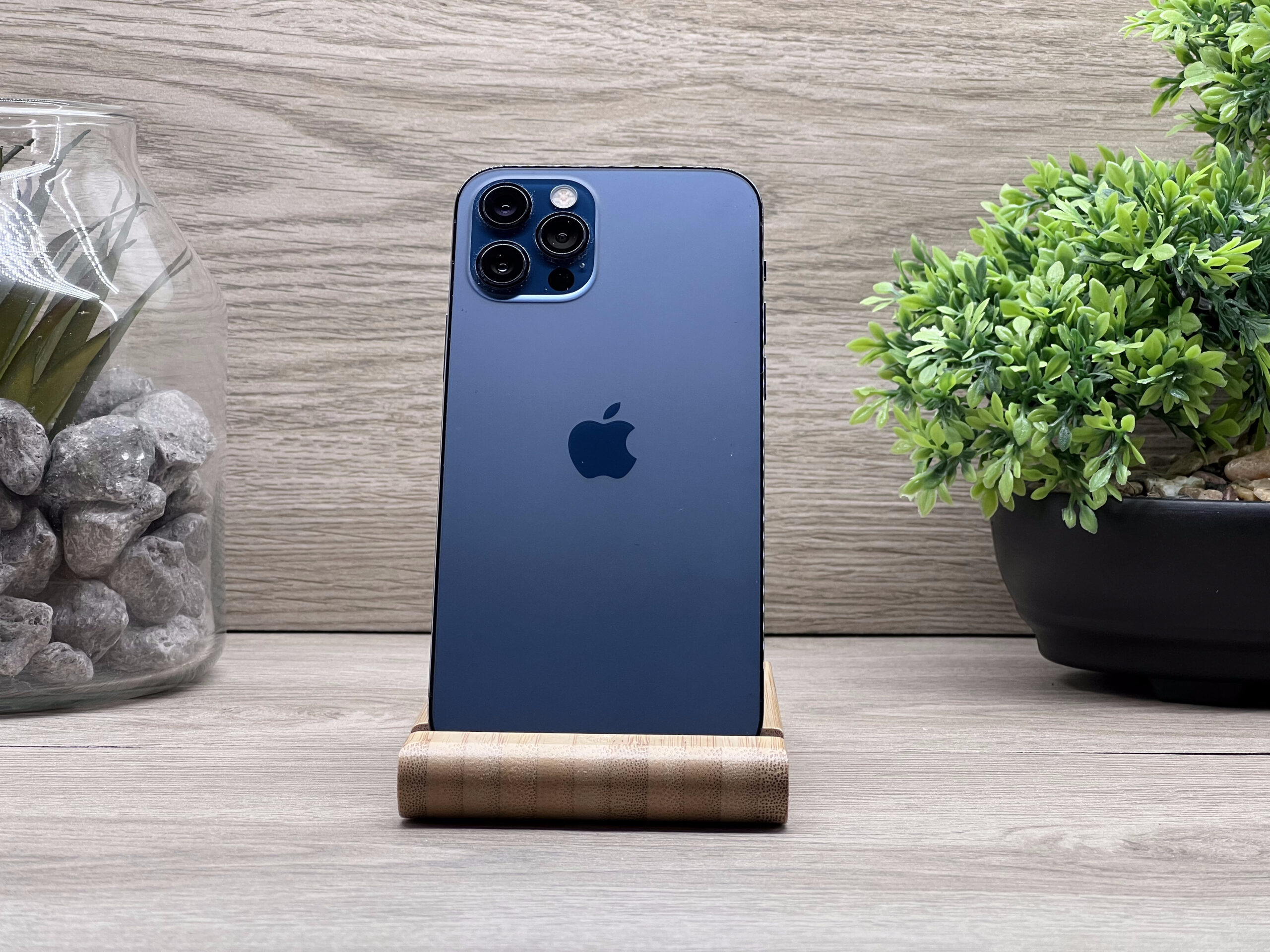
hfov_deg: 25.3
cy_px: 476
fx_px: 2825
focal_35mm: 77
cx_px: 635
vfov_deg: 19.1
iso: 80
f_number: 2.8
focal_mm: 9
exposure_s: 1/100
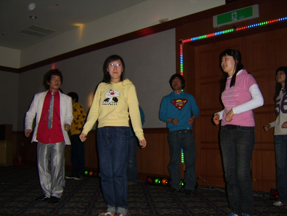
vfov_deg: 45.4
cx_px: 144
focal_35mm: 31
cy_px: 108
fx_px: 257
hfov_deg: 58.4
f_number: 2.7
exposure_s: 1/125
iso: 100
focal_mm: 8.13
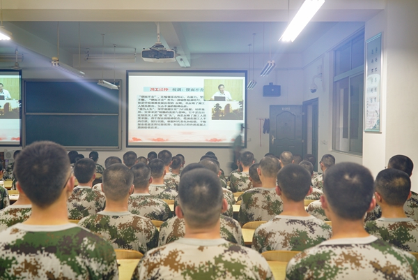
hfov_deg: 60.2
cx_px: 209
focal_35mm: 31
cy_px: 140
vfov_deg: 42.4
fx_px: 360
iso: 200
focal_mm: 31
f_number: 4
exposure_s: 1/6
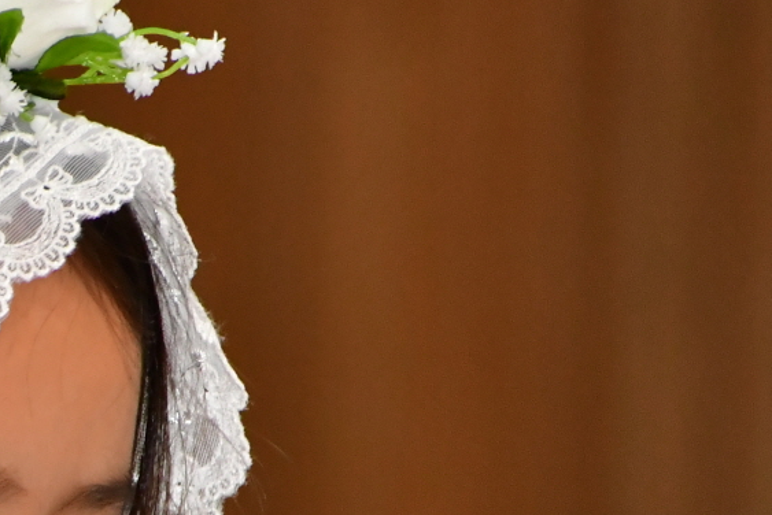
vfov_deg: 1.1
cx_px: -296
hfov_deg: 1.6
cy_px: 507
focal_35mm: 1294
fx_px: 27762
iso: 1600
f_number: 6.3
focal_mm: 270
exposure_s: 1/125
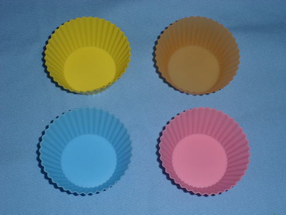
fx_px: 496
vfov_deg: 24.4
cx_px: 143
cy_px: 108
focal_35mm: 60
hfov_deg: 32.2
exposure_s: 1/20
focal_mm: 11.2
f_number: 14.8
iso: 100
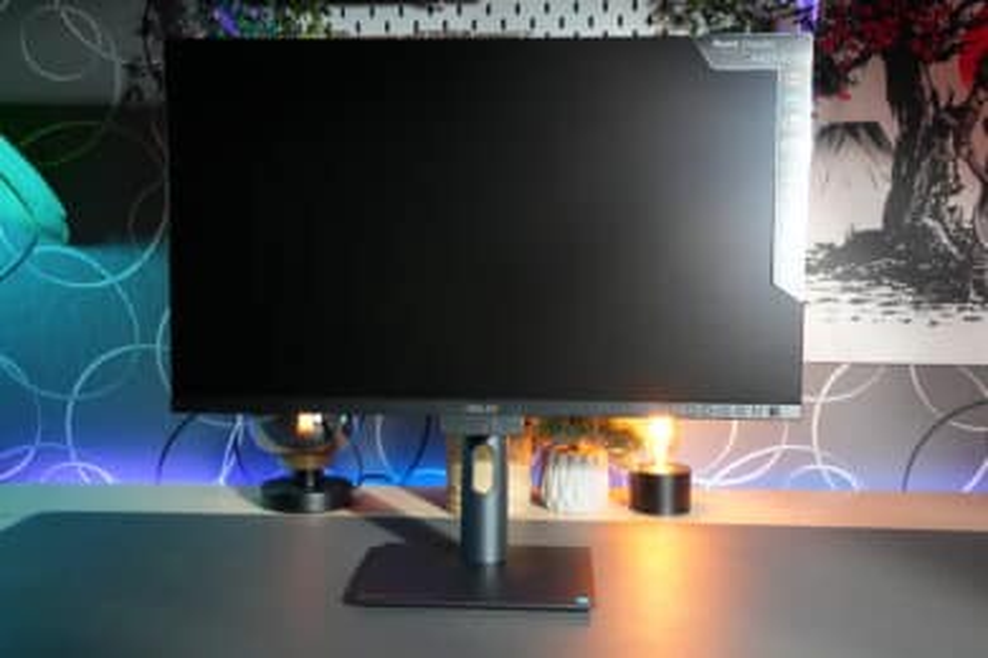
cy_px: 329
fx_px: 1131
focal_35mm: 41
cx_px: 494
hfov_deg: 47.2
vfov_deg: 32.5
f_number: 10
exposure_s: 1/50
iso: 4000
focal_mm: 41.2
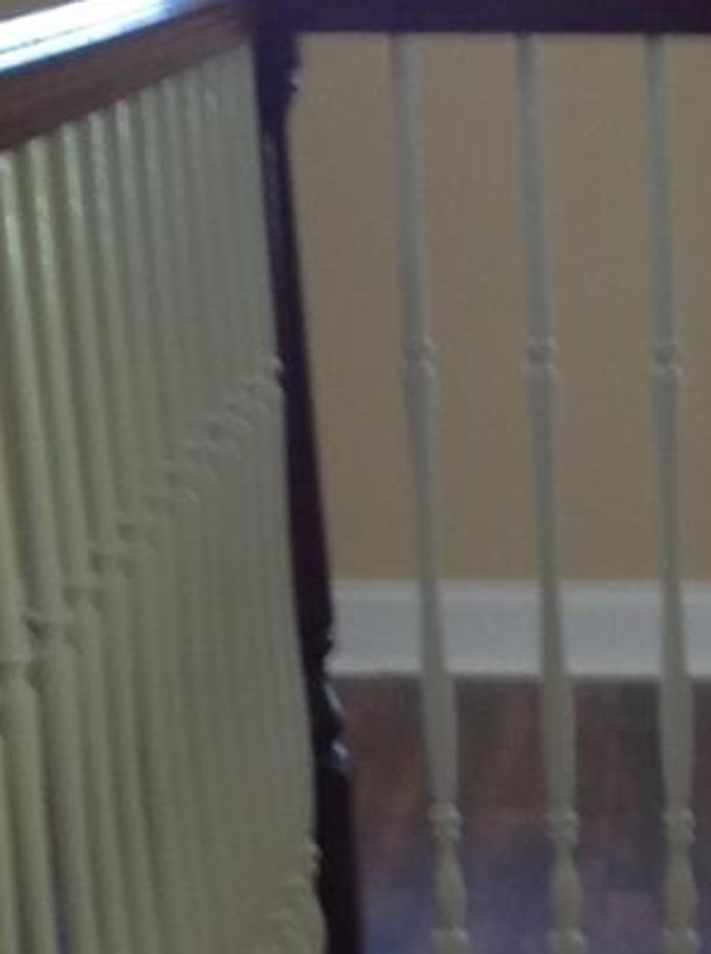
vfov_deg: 13.4
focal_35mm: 134
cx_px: 880
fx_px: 3684
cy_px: 1682
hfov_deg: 10.8
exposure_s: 1/17
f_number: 2.4
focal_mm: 4.28
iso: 50
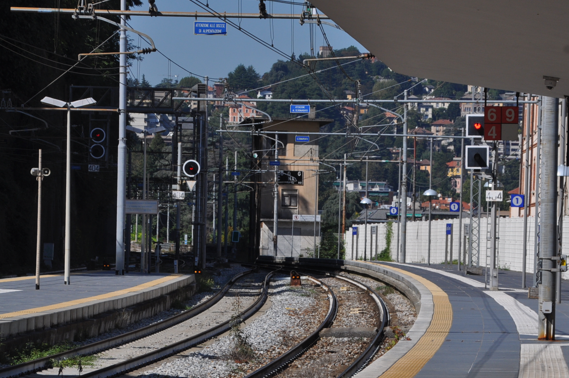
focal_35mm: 182
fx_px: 2873
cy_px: 190
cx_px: 392
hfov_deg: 11.3
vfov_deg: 7.5
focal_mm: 86
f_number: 10
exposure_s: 1/500
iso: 200
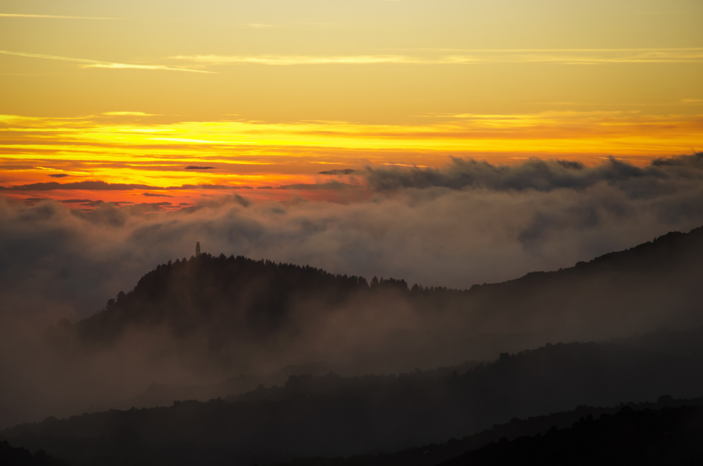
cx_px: 336
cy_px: 236
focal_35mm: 181
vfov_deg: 7.6
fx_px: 3519
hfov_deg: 11.4
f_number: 5.6
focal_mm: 105
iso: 200
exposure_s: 1/200
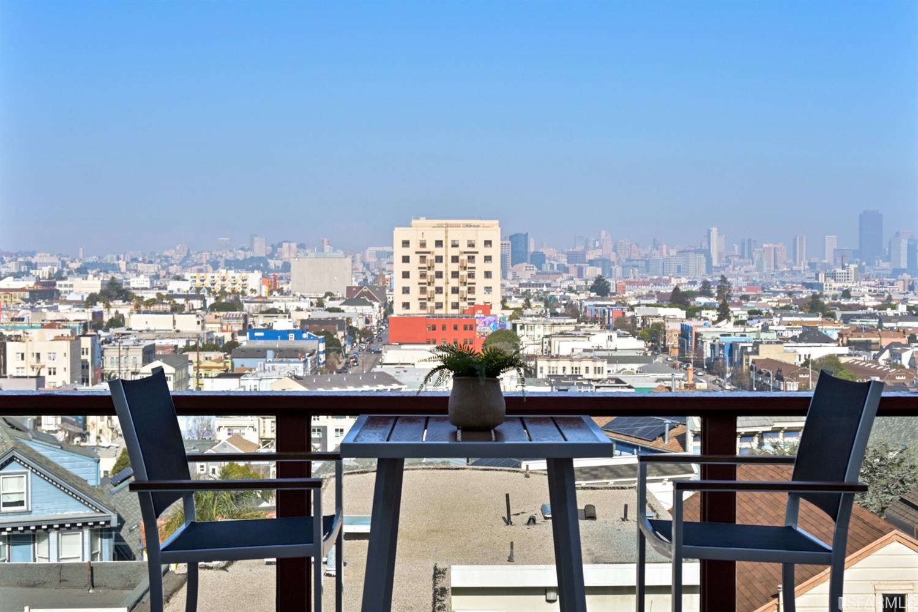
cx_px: 459
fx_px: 1377
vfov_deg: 25.1
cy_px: 306
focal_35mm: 54
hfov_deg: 36.9
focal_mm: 36
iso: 400
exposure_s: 1/3200
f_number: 4.8
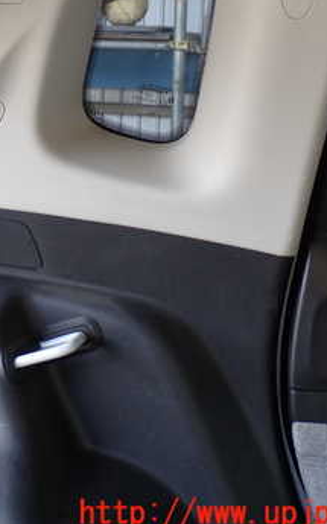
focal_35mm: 87
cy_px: 190
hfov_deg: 14.7
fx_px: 1241
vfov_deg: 23.7
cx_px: -33
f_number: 3.1
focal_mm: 8.4
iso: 200
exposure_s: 1/60
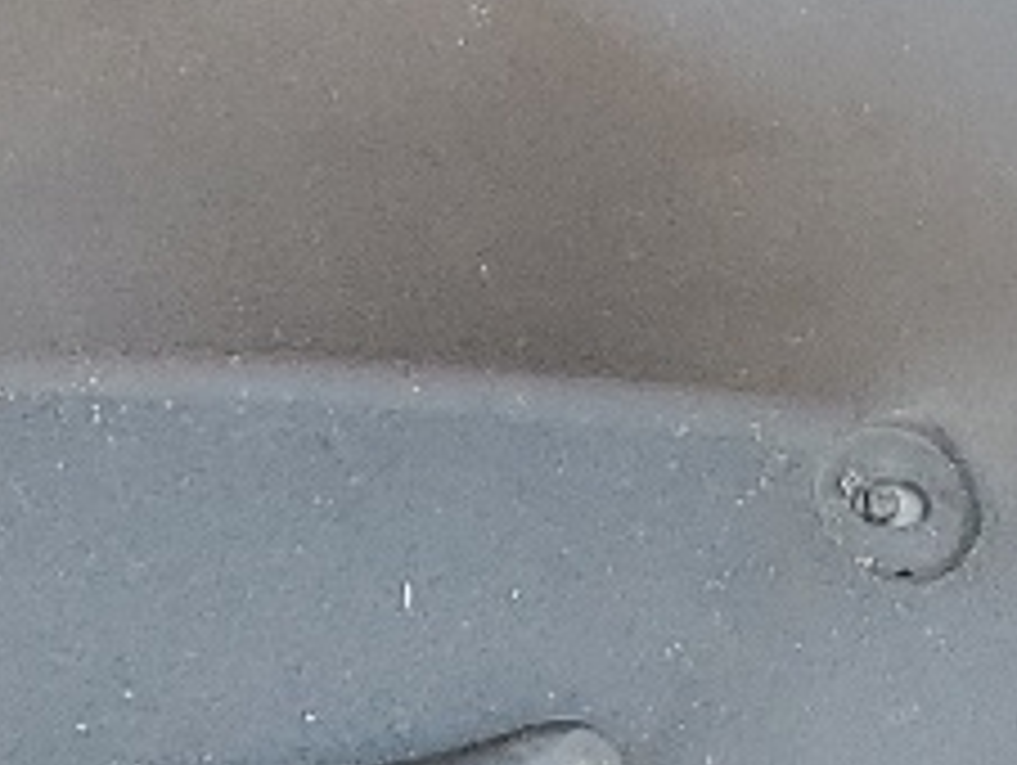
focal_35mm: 184
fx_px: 5412
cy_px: -1138
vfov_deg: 7.5
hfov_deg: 10.2
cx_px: -783
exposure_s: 1/200
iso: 50
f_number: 1.5
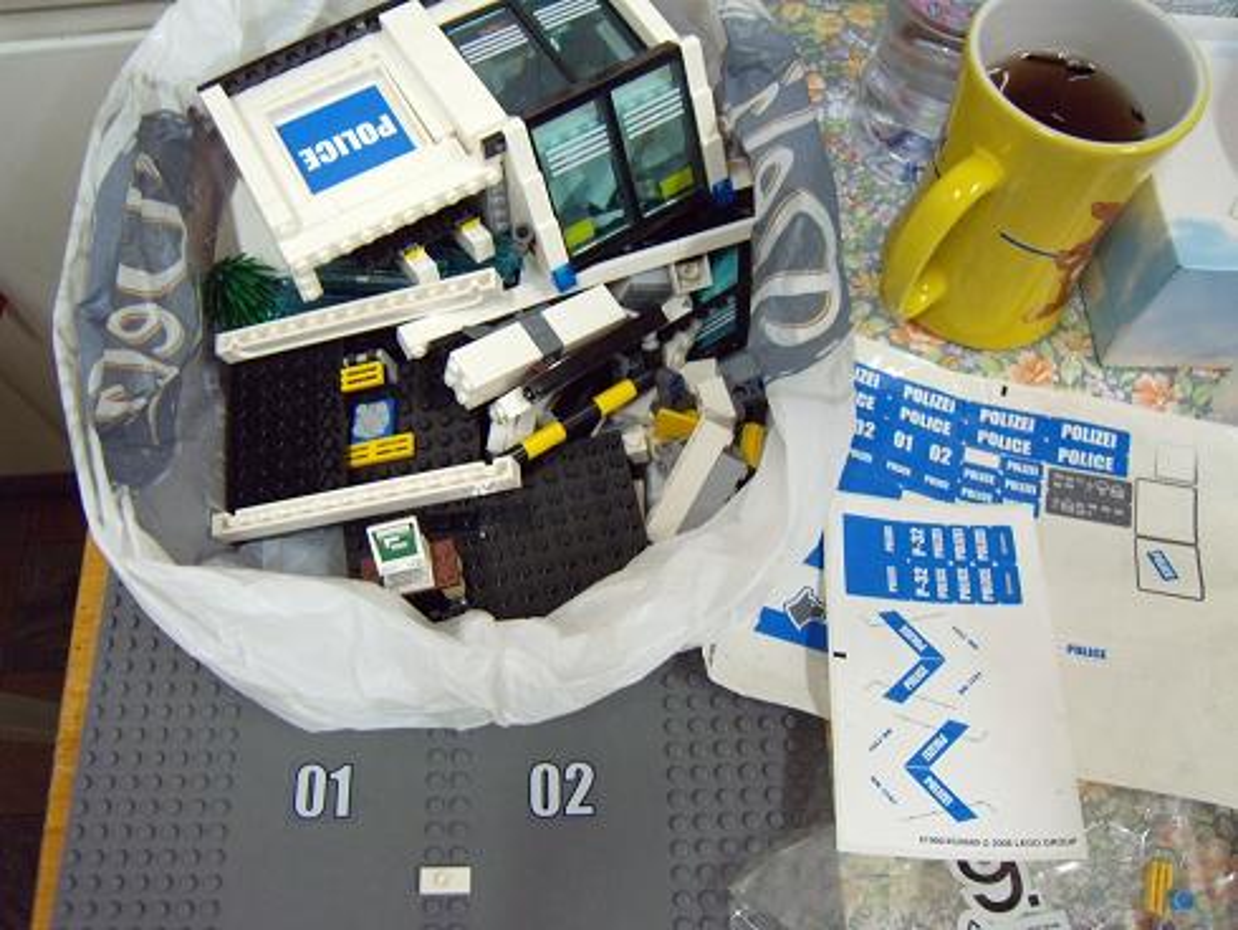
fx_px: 1002
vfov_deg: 49.8
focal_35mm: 28
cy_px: 465
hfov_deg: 63.4
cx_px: 619
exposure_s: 1/13
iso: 400
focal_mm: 6
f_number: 2.8
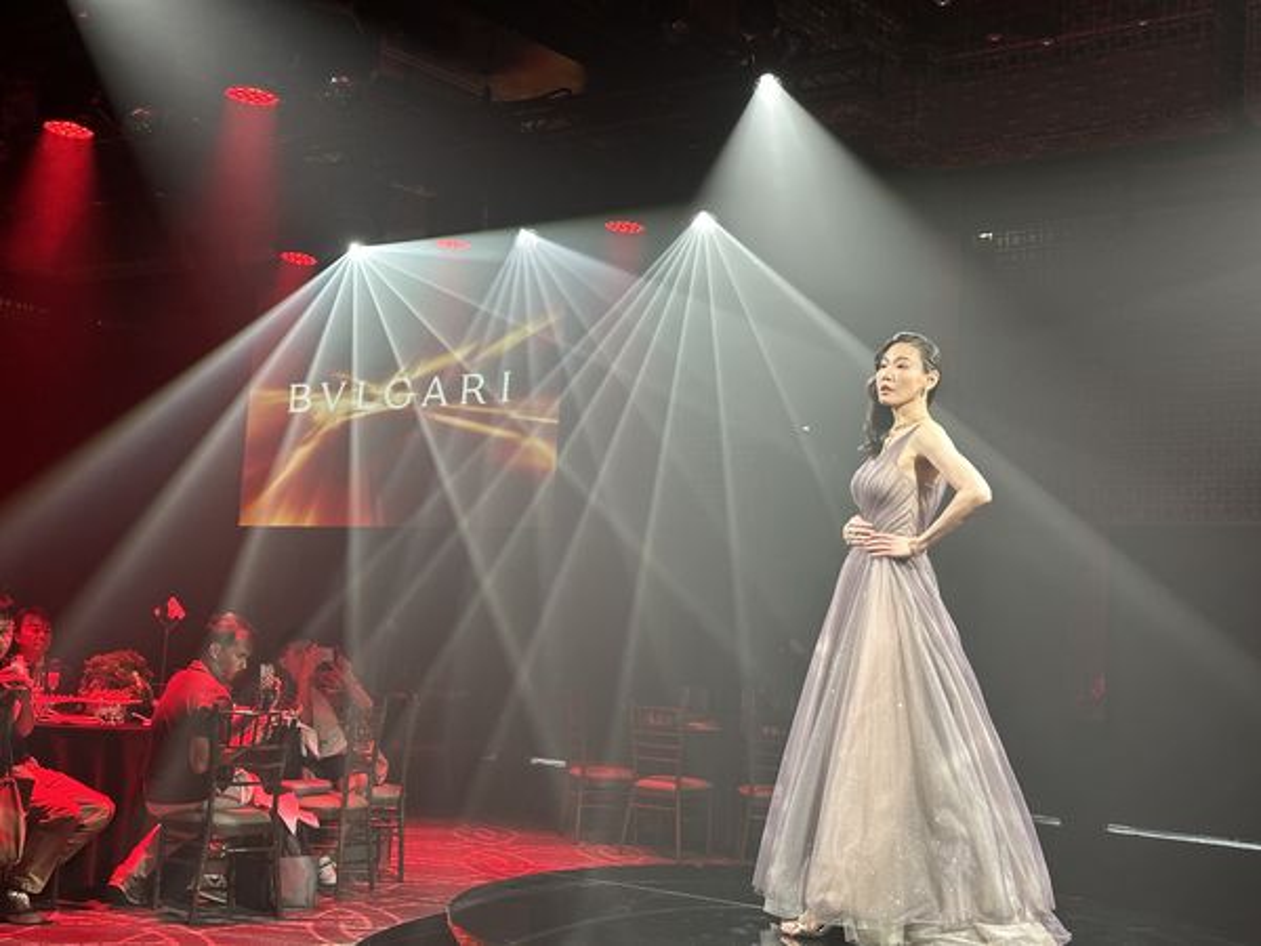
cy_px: 473
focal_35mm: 48
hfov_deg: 39.7
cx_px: 630
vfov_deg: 30.3
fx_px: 1749
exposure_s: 1/58
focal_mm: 6.86
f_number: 1.78
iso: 125
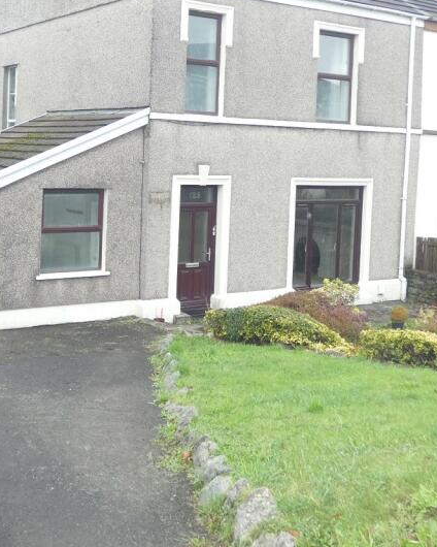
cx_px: 144
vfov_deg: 37.6
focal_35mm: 49
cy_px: 175
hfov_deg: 30.6
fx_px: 792
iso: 250
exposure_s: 1/60
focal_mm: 4.6
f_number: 3.1
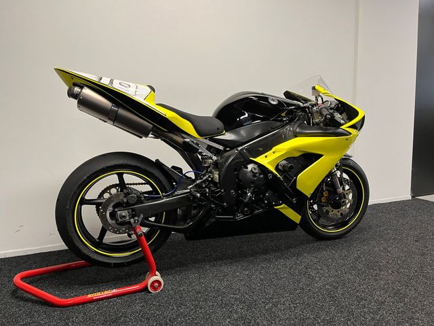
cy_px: 163
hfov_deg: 67.3
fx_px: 326
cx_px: 217
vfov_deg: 53.1
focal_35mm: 26
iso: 80
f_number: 1.6
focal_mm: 5.1
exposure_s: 1/50
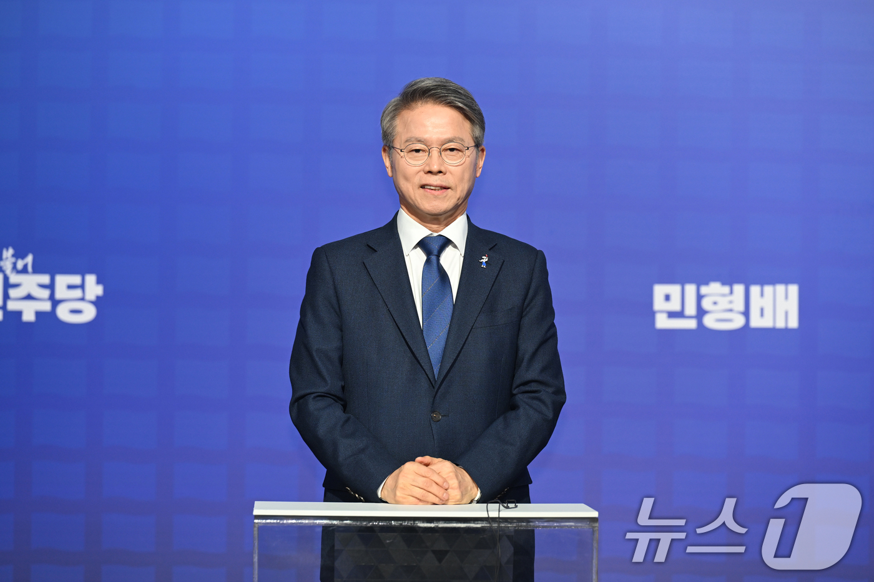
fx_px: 4491
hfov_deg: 11.1
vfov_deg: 7.4
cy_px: 291
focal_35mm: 185
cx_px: 437
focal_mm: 185
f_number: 5
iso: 800
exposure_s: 1/200
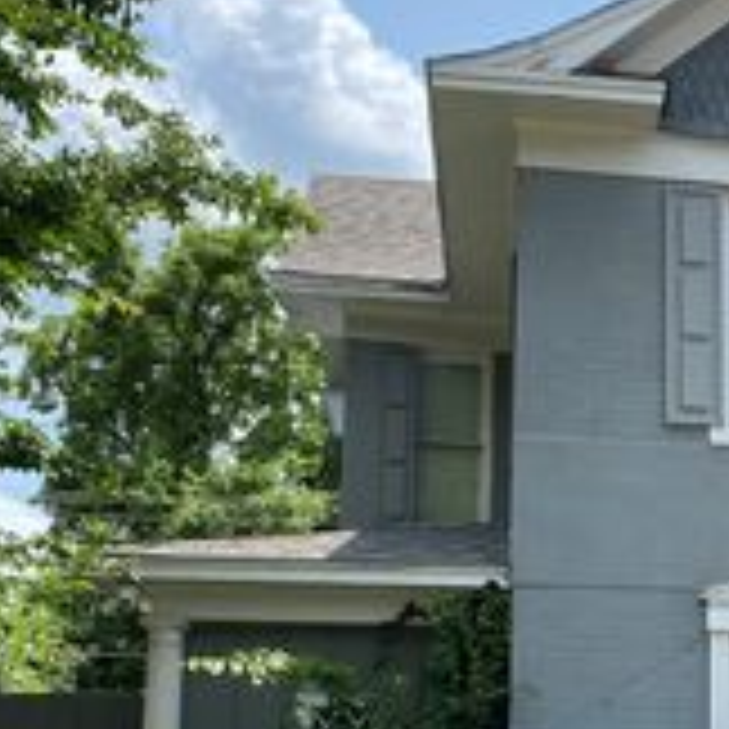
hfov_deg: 21.8
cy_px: 641
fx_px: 1692
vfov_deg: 23.7
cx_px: 954
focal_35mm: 71
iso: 32
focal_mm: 4.25
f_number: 1.8
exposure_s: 1/1484
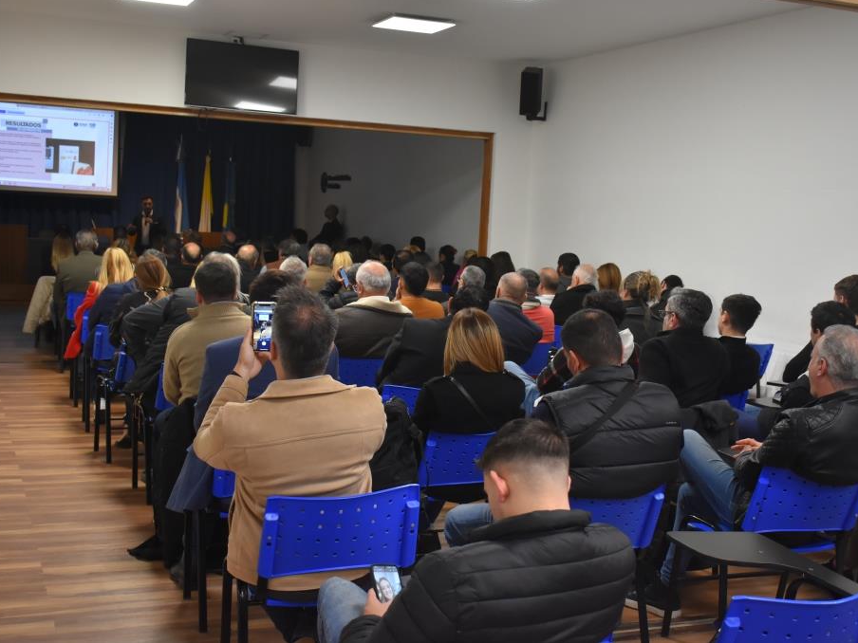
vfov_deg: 29.7
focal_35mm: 49
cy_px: 320
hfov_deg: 38.9
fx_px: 1215
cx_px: 472
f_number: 5
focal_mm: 30
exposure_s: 1/100
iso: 1600
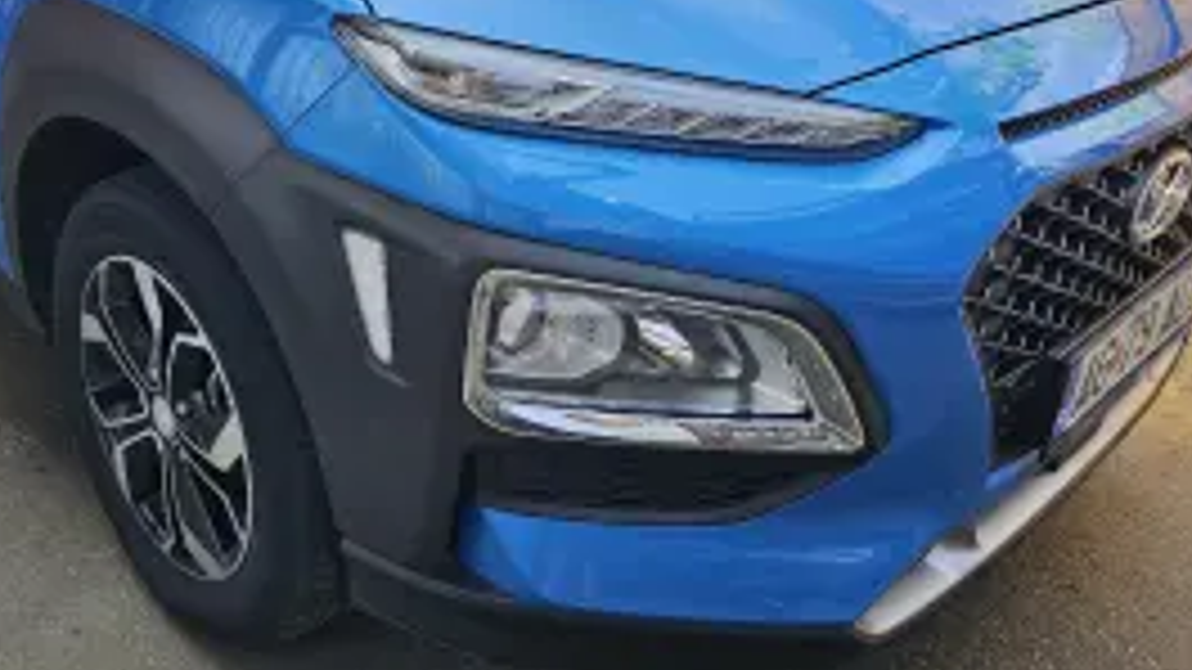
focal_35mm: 34
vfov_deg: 34.3
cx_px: 477
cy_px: 216
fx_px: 1075
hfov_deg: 57.6
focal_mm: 6.3
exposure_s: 1/100
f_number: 1.7
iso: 20
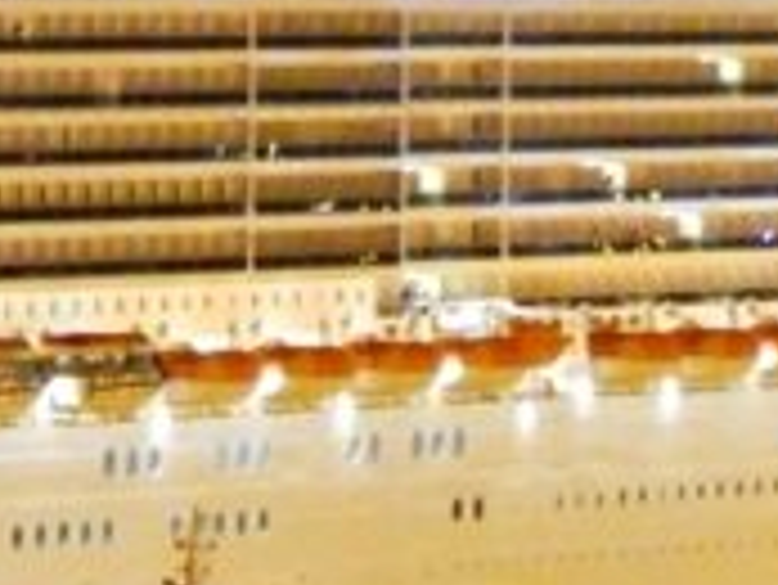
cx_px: 54
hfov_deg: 2.8
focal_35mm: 720
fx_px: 16193
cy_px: -40
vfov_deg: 2.1
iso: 800
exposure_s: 1/2.5
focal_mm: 28.7
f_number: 5.1
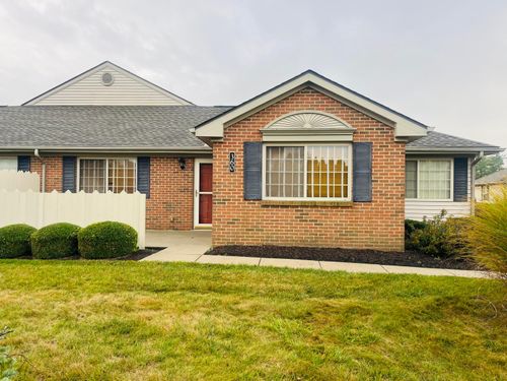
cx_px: 254
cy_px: 190
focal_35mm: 26
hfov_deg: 67.3
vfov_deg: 53.1
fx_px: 381
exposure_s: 1/362
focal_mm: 5.1
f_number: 1.6
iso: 50
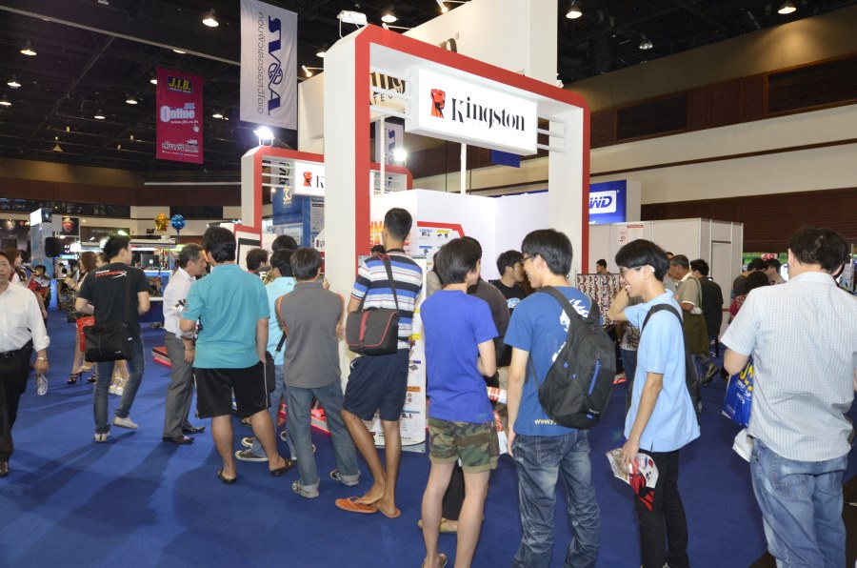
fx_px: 570
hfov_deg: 73.9
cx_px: 428
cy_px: 284
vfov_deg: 52.9
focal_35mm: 24
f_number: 2.8
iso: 500
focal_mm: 16
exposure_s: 1/125
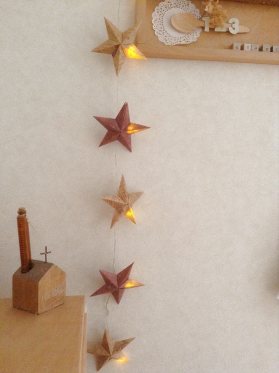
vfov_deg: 55.4
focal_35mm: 33
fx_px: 355
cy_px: 186
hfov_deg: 42.9
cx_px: 140
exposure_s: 1/24
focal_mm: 3.3
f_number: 2.4
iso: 200
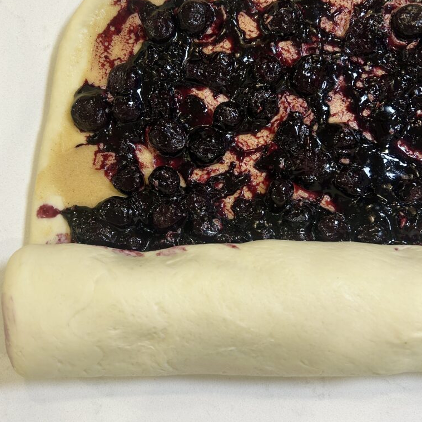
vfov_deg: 52.3
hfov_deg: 52.5
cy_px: 178
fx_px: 428
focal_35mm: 31
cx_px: 212
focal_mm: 5.7
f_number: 1.5
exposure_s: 1/60
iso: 80
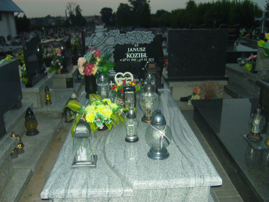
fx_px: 264
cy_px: 101
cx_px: 134
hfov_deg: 54.0
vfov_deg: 41.8
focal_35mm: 34
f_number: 2.8
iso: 200
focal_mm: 7.3
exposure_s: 1/40
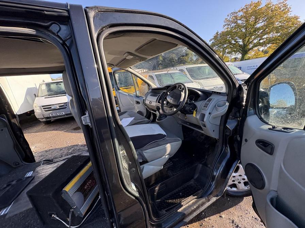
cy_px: 114
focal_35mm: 14
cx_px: 152
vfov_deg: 85.7
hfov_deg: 102.1
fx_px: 123
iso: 50
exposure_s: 1/210
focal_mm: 2.22
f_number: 2.2
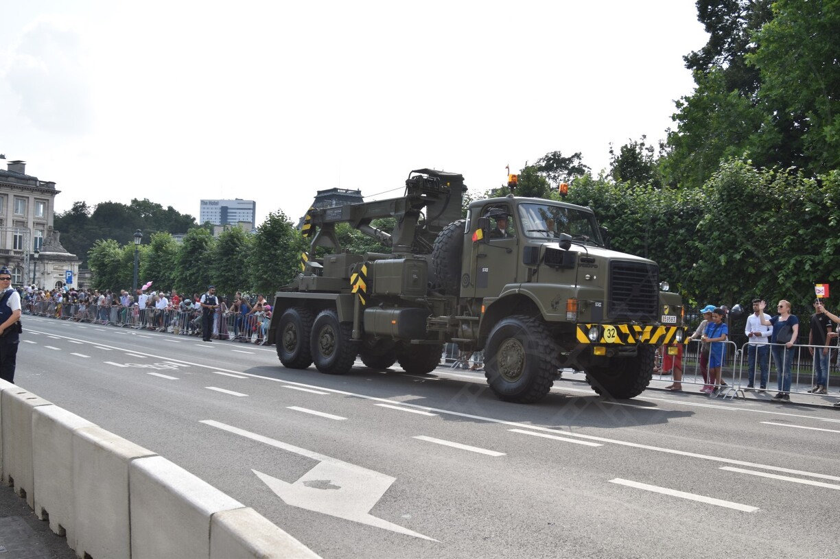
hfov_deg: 53.2
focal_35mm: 36
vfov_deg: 36.8
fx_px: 840
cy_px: 280
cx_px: 420
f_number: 7.1
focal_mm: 24
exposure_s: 1/200
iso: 100
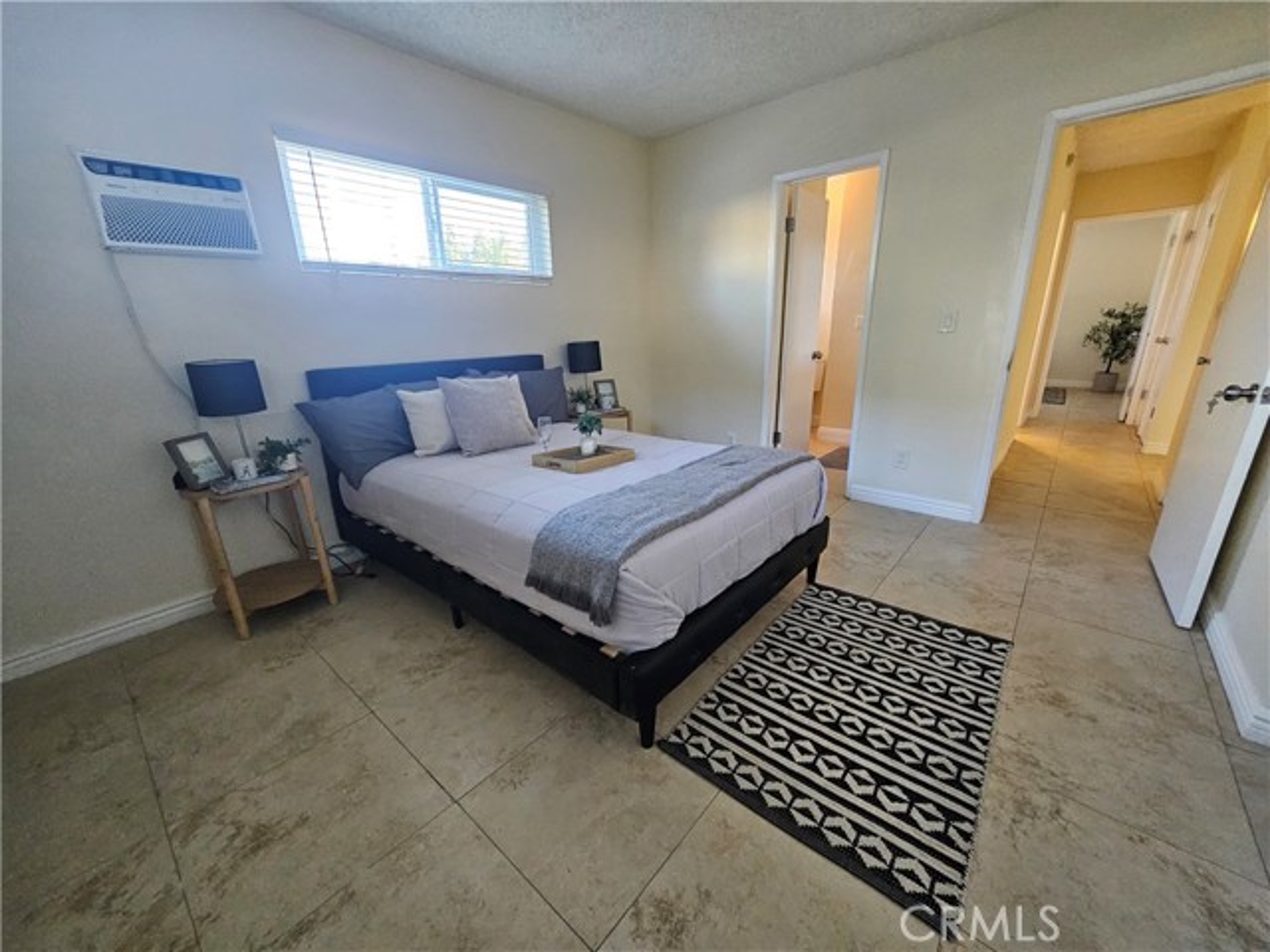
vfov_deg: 89.9
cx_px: 635
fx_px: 477
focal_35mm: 13
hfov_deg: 106.2
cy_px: 476
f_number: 2.2
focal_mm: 1.74
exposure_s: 1/60
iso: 400
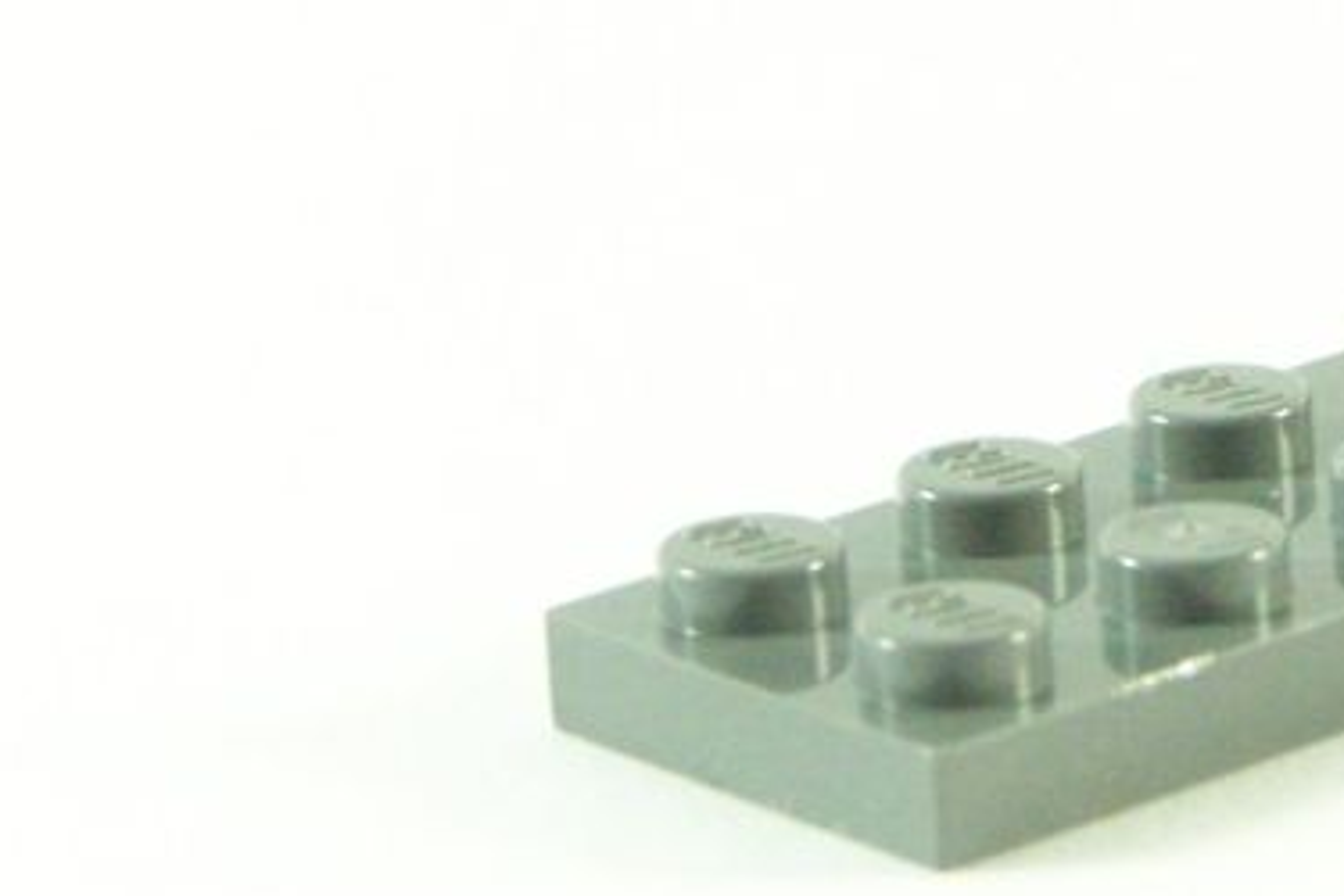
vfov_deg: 5.1
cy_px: -32
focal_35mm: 267
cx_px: 1312
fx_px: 9967
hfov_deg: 7.7
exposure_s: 1/60
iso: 400
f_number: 4
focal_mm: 15.6
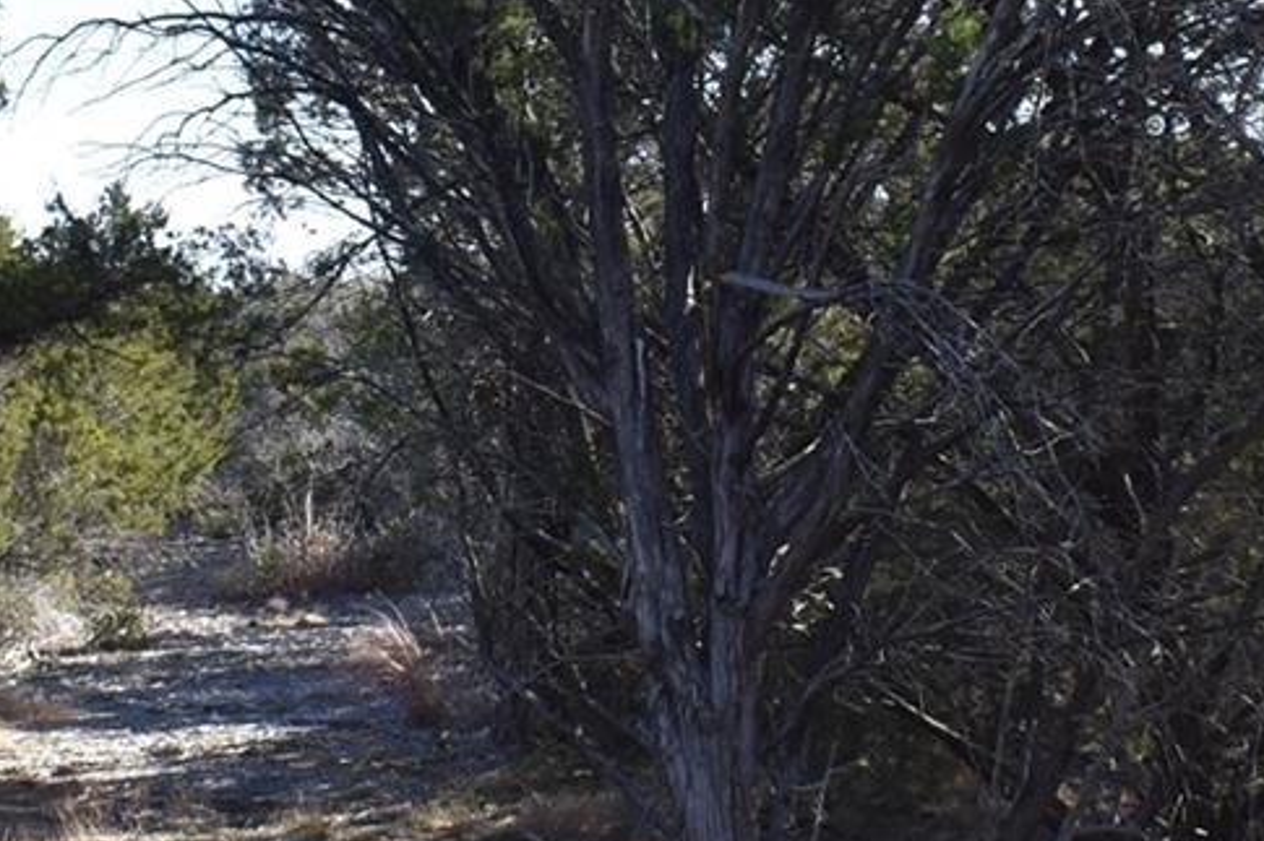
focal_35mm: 114
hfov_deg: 17.9
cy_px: 230
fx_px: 4001
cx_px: 745
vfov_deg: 12.0
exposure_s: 1/200
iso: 100
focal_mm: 18
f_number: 5.6
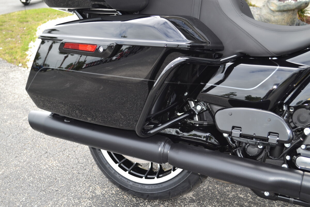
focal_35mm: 42
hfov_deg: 46.4
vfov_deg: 31.9
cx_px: 155
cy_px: 104
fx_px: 362
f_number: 4.5
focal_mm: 28
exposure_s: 1/125
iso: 100
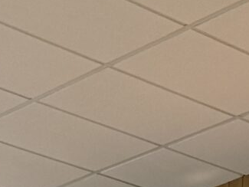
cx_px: 871
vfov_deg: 7.1
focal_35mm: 189
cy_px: 553
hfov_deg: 8.1
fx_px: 1360
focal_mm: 6.76
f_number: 1.78
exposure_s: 1/50
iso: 160
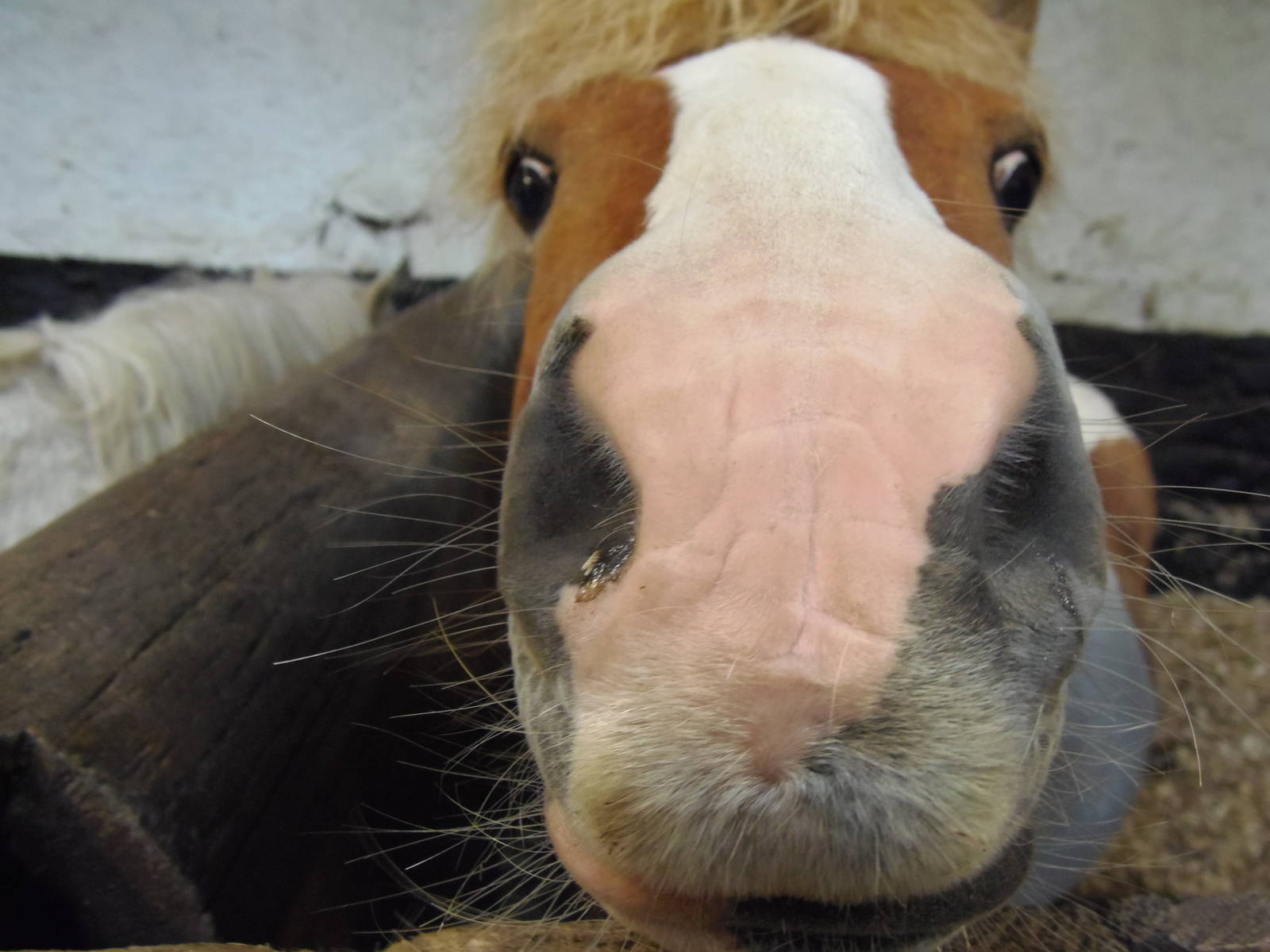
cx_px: 635
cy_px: 476
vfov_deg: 46.8
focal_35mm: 30
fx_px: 1101
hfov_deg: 60.0
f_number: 3.2
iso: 320
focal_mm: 5.5
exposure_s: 1/30
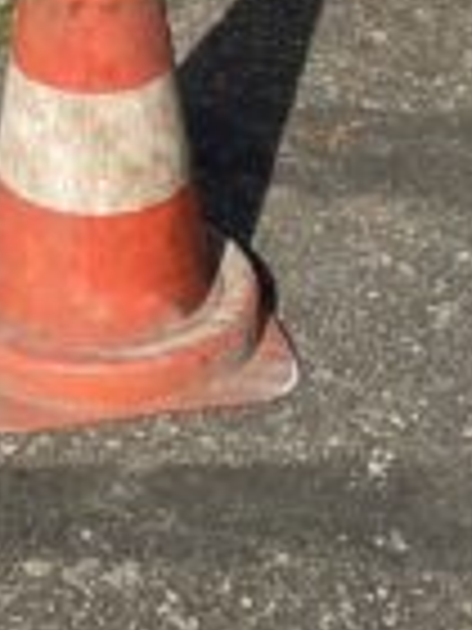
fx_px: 3454
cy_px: -1224
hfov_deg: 7.7
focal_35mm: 190
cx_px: -189
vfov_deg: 8.7
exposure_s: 1/3205
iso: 32
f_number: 1.6
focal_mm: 4.2
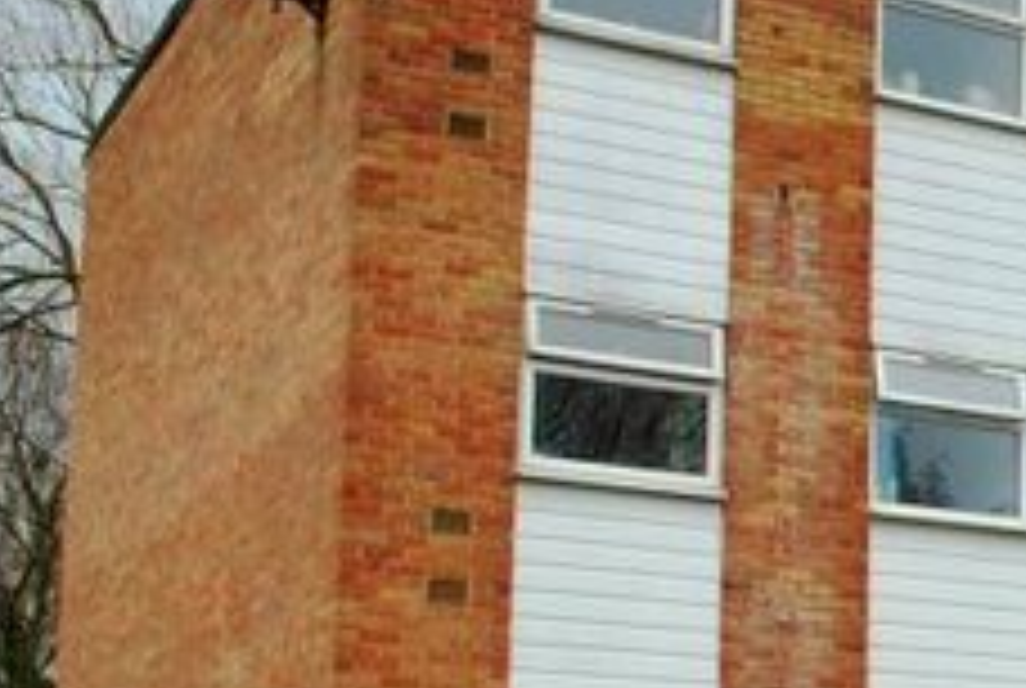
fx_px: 2370
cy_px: 663
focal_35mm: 83
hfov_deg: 22.1
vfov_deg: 16.2
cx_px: 1305
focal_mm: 18
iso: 100
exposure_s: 1/125
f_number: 5.6
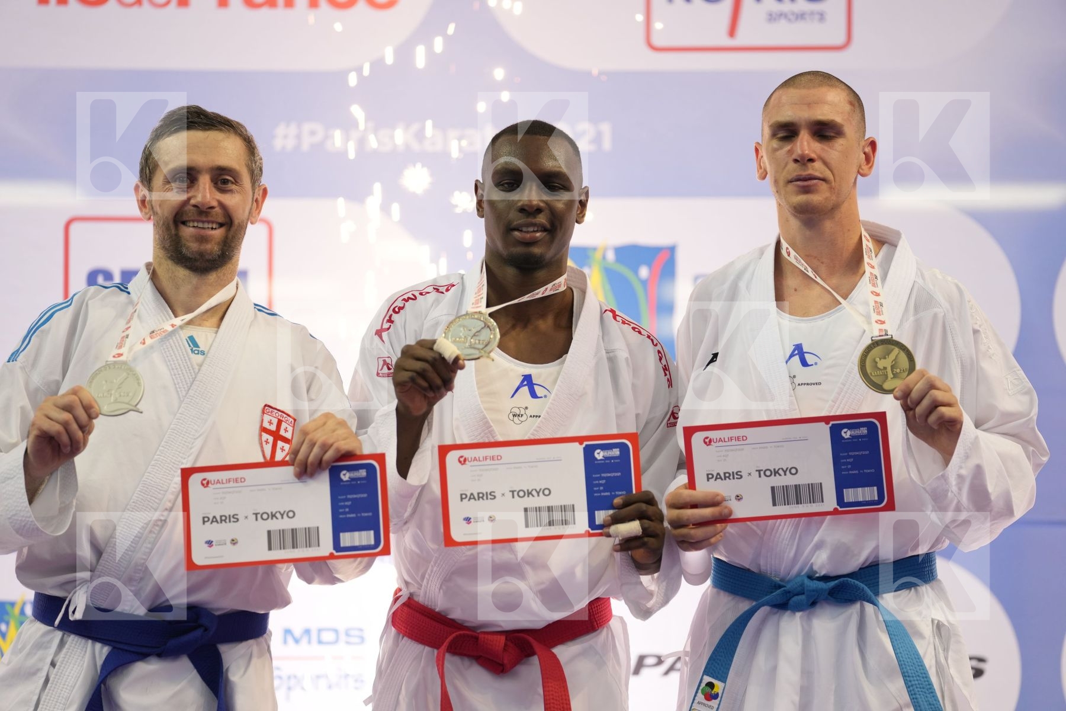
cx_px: 533
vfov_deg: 8.7
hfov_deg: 13.0
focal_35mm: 158
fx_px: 4678
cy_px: 356
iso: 640
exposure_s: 1/250
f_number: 2.8
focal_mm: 158
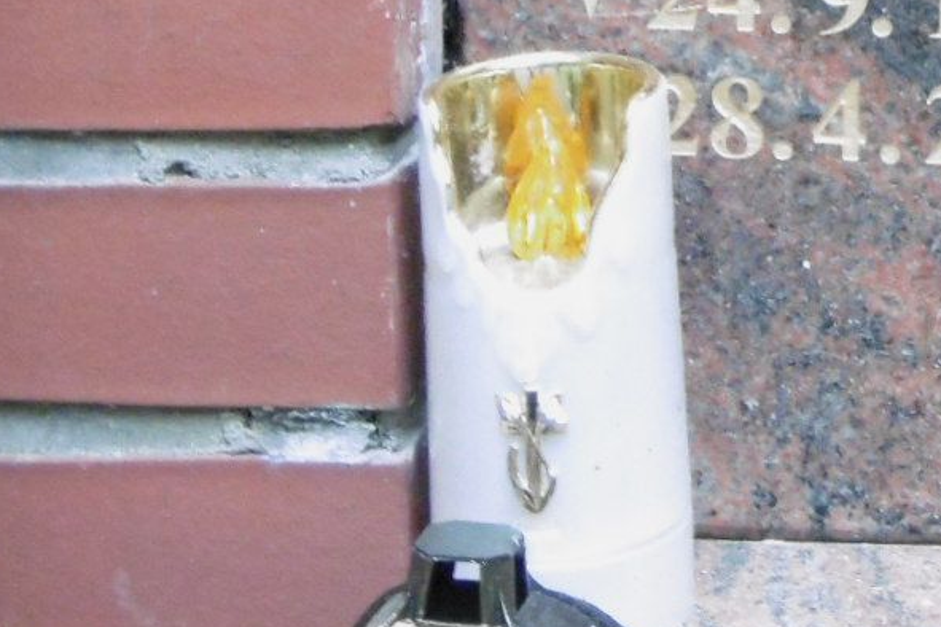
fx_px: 4051
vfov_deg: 8.5
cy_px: -474
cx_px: 1462
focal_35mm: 155
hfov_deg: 12.5
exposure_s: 1/50
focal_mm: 7.7
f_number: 3.8
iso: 400
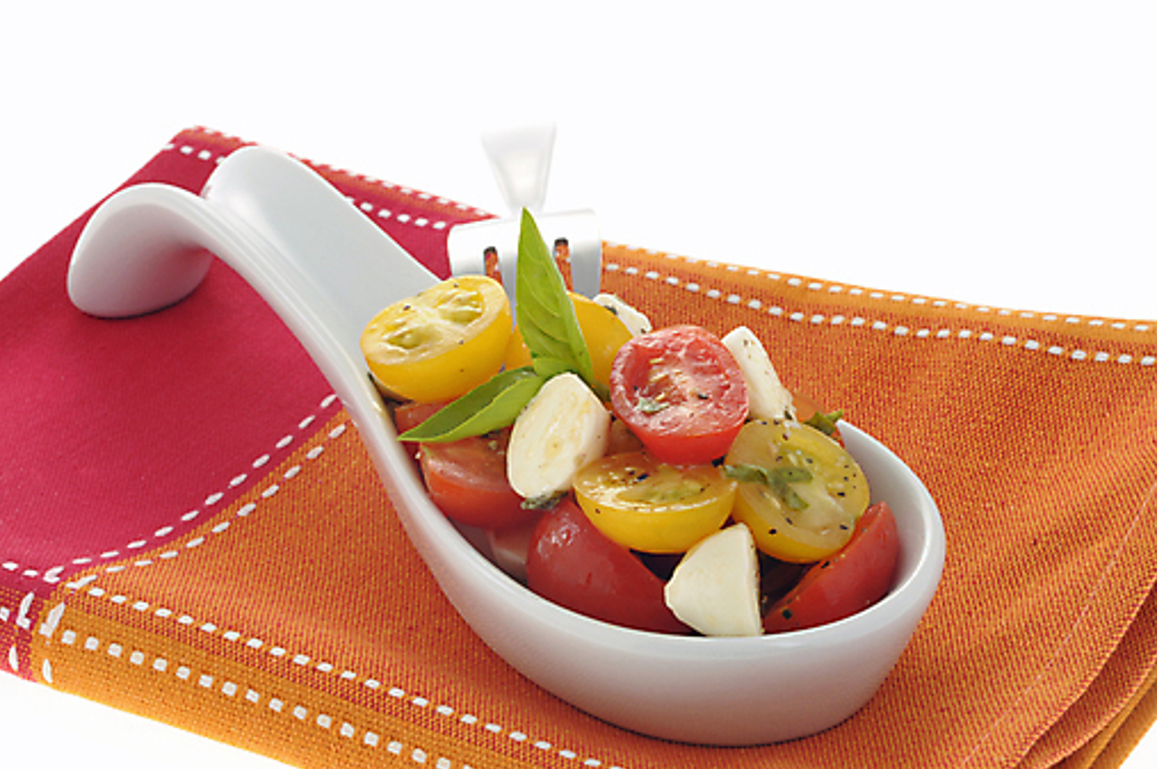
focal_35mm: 89
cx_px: 555
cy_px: 377
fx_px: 2858
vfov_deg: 15.3
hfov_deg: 22.9
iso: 200
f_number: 14
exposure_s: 1/250
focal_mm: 50
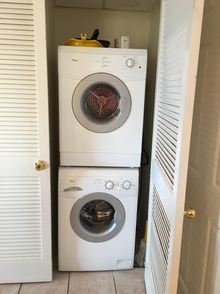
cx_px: 110
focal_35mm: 29
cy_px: 147
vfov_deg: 61.7
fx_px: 246
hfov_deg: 48.2
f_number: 2.2
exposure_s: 1/15
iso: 40
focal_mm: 4.15
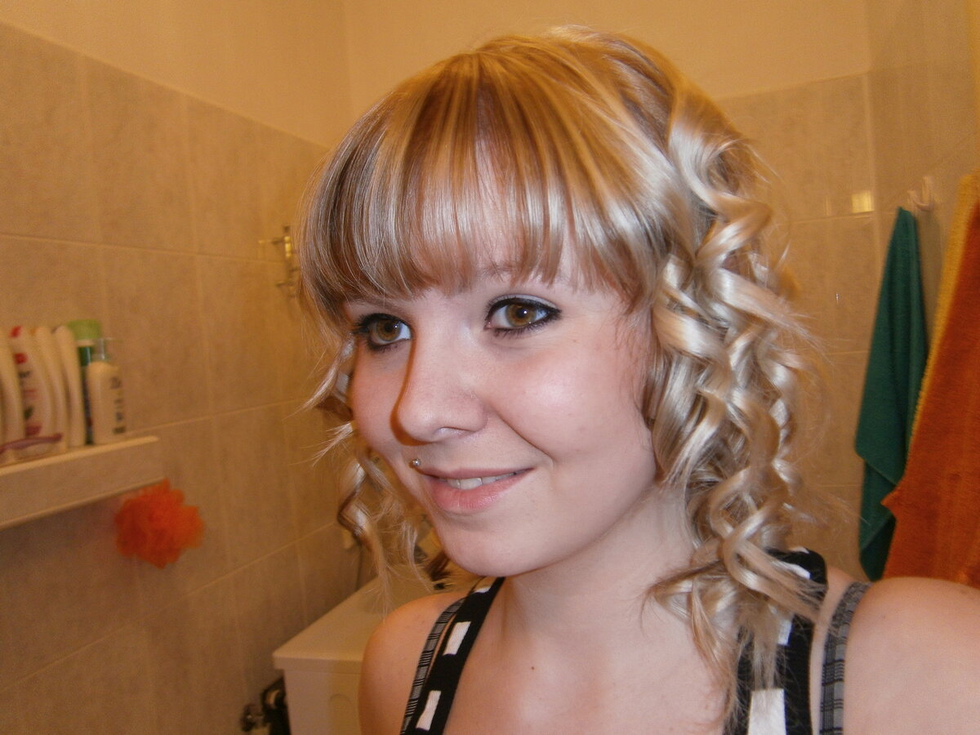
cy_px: 368
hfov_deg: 67.3
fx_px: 736
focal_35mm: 26
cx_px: 490
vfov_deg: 53.1
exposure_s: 1/30
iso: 125
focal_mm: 4.7
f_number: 2.8
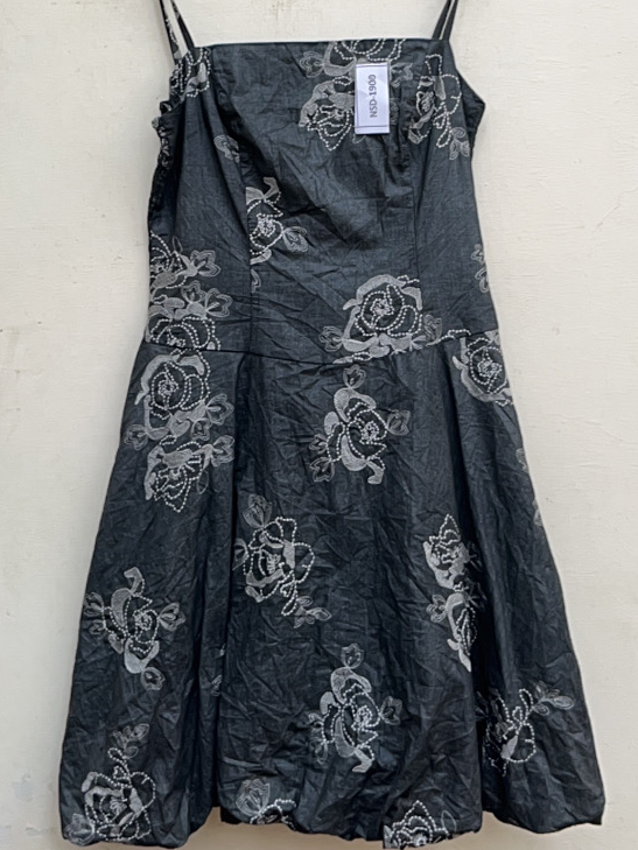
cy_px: 296
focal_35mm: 40
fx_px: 983
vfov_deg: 46.2
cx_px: 320
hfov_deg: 36.0
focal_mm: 5.1
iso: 32
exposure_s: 1/78
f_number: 1.6
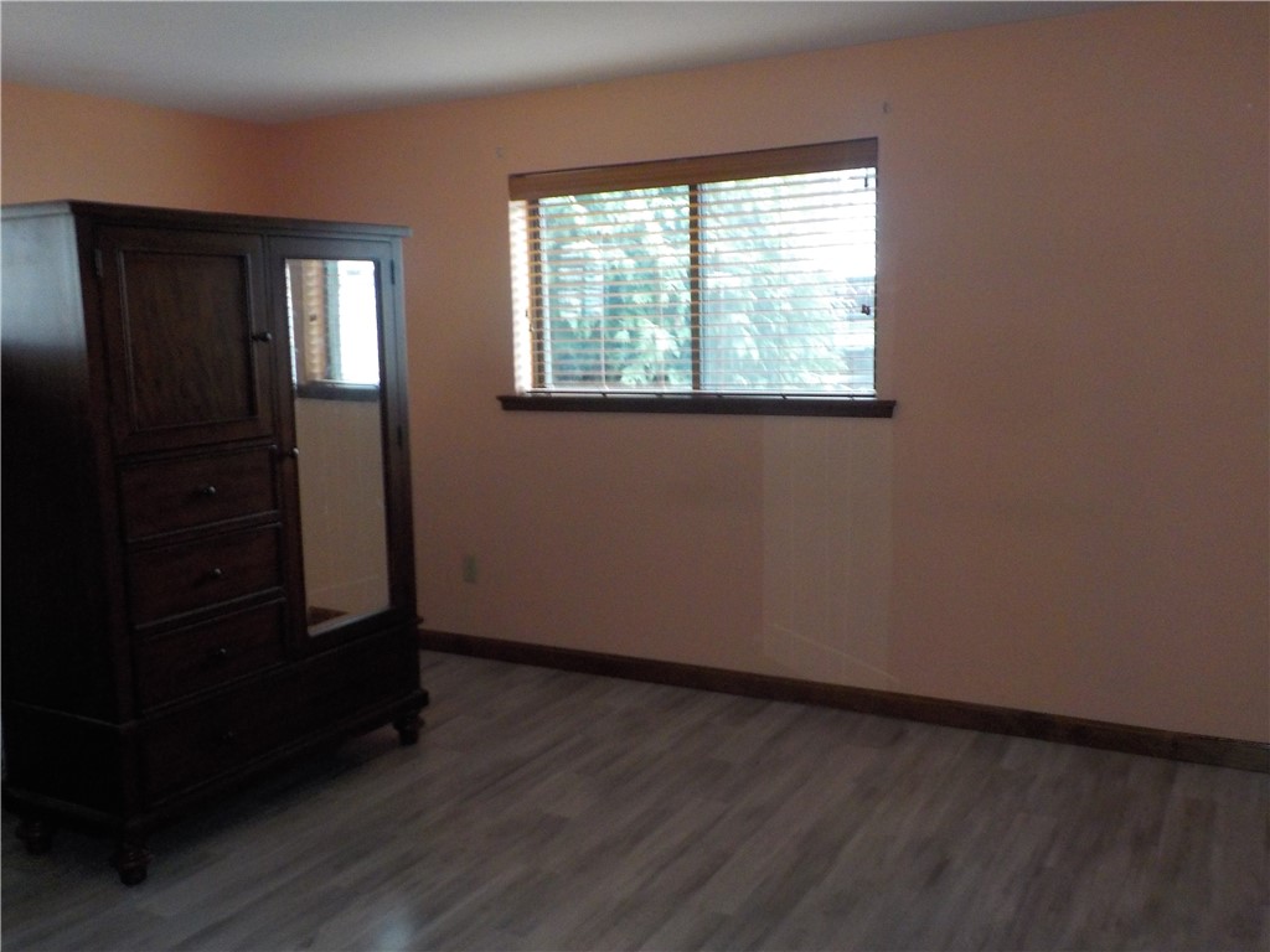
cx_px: 635
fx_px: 1101
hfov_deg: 60.0
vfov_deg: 46.8
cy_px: 476
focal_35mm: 30
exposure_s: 1/15
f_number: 3.3
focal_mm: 4.1
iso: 400
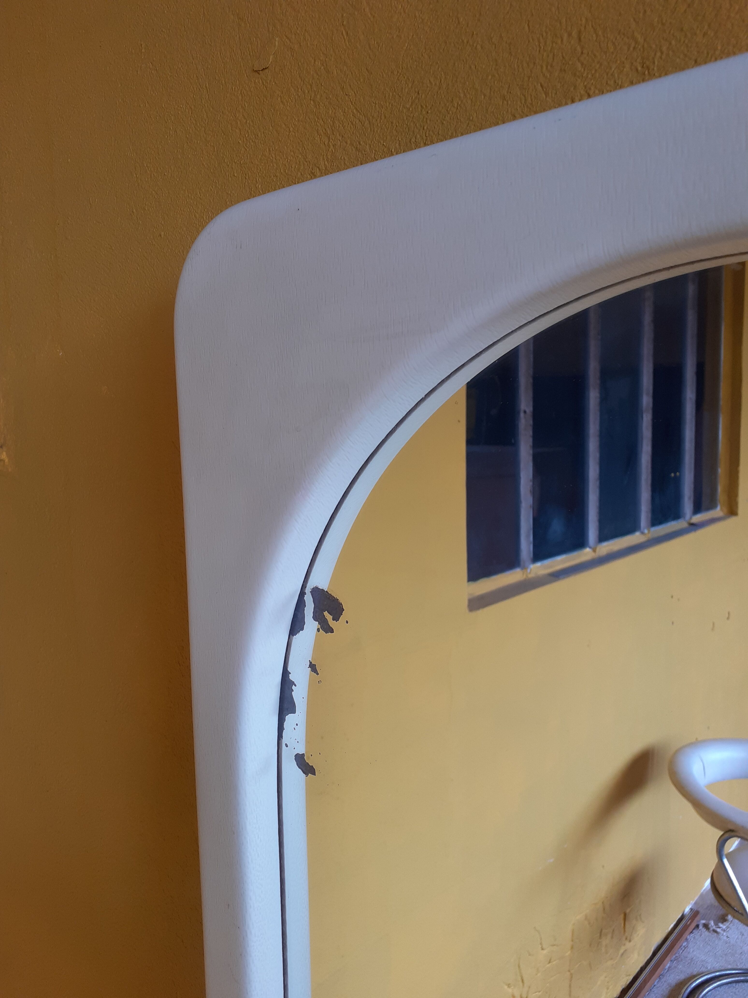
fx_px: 778
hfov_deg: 51.4
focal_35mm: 27
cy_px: 499
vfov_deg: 65.3
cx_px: 374
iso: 40
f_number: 1.9
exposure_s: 1/135
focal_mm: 3.6
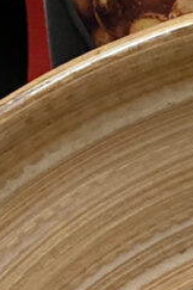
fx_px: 917
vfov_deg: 16.3
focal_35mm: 114
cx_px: 392
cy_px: 445
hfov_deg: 10.9
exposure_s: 1/60
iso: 500
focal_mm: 4.25
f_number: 1.8
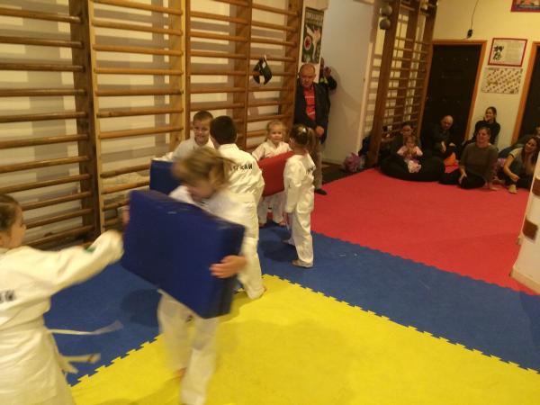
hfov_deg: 61.7
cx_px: 270
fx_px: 452
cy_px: 202
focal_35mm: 29
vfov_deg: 48.2
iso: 320
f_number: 2.2
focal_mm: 4.15
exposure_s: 1/33
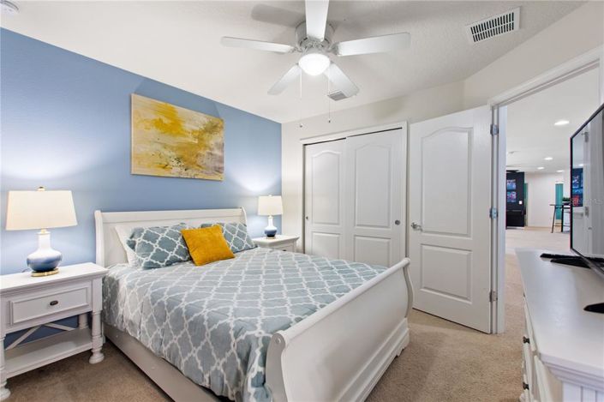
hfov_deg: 100.4
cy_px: 201
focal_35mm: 15
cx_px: 302
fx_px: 251
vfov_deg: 77.2
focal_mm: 10
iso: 400
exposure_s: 1/3
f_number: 4.5
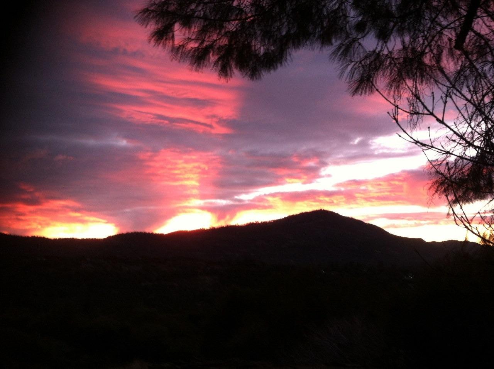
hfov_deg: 52.7
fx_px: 499
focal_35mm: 35
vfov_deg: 40.6
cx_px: 247
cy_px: 184
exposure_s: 1/15
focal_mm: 3.85
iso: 100
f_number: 2.8
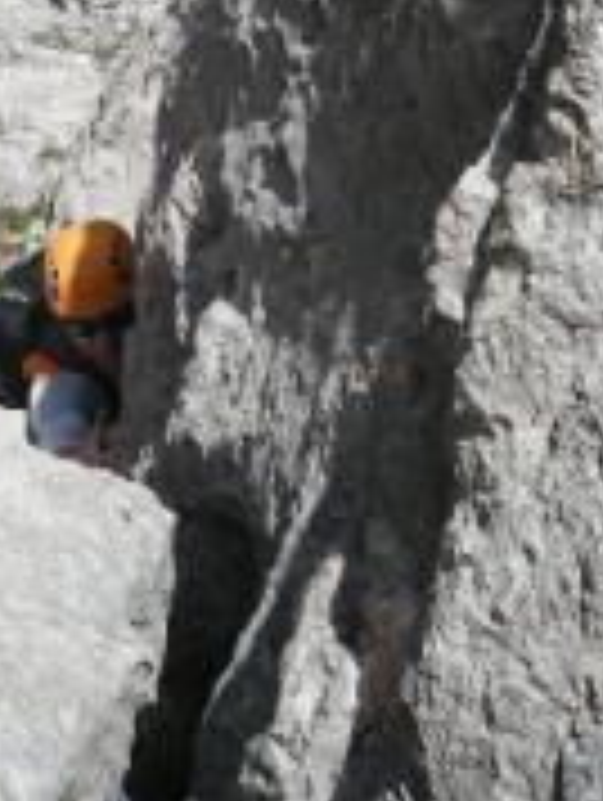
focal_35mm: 133
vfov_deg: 14.7
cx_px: 58
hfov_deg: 11.1
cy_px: 194
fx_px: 3082
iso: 64
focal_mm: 7.9
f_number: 8
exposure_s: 1/204
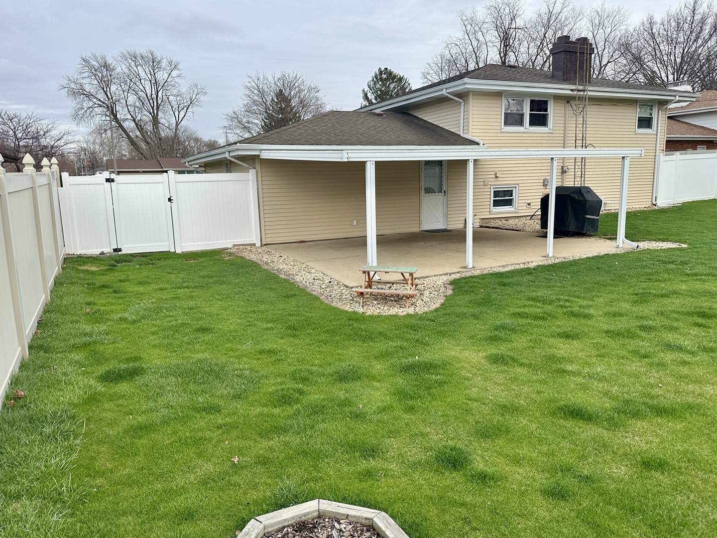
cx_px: 358
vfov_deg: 56.8
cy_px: 269
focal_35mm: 24
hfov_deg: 71.6
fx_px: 497
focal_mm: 6.86
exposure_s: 1/1374
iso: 80
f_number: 1.78
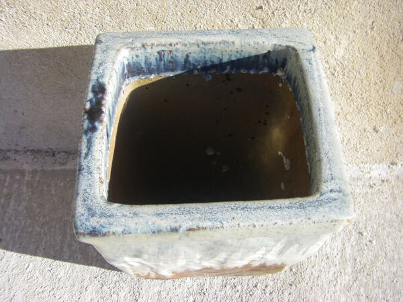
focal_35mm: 38
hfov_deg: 49.0
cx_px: 202
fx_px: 442
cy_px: 151
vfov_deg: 37.7
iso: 64
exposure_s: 1/320
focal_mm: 6.3
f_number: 3.5
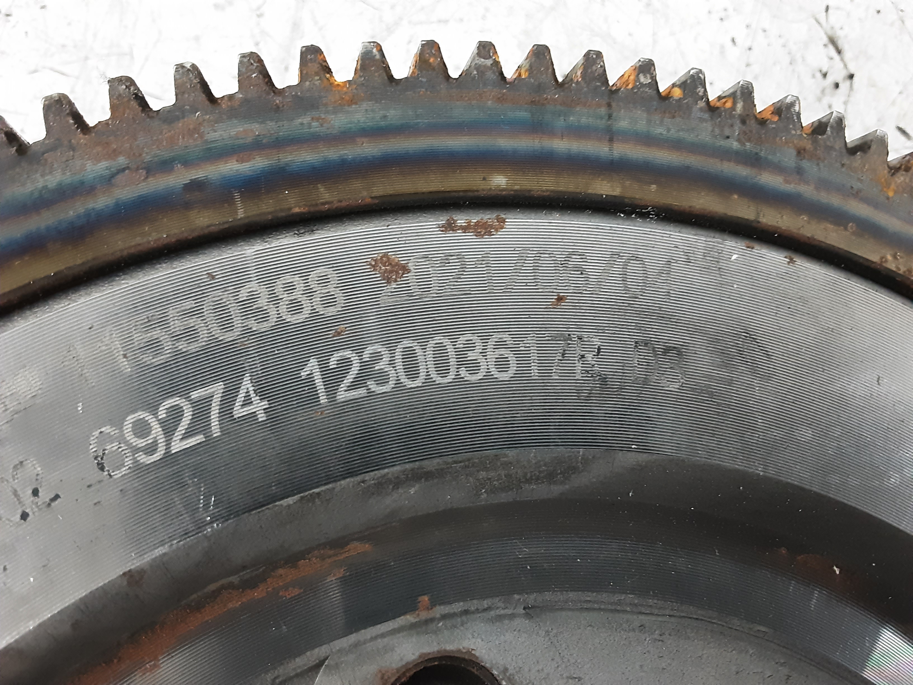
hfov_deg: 65.3
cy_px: 342
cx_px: 456
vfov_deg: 51.4
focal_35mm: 27
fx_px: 712
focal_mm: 2.91
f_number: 1.9
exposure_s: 1/25
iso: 320
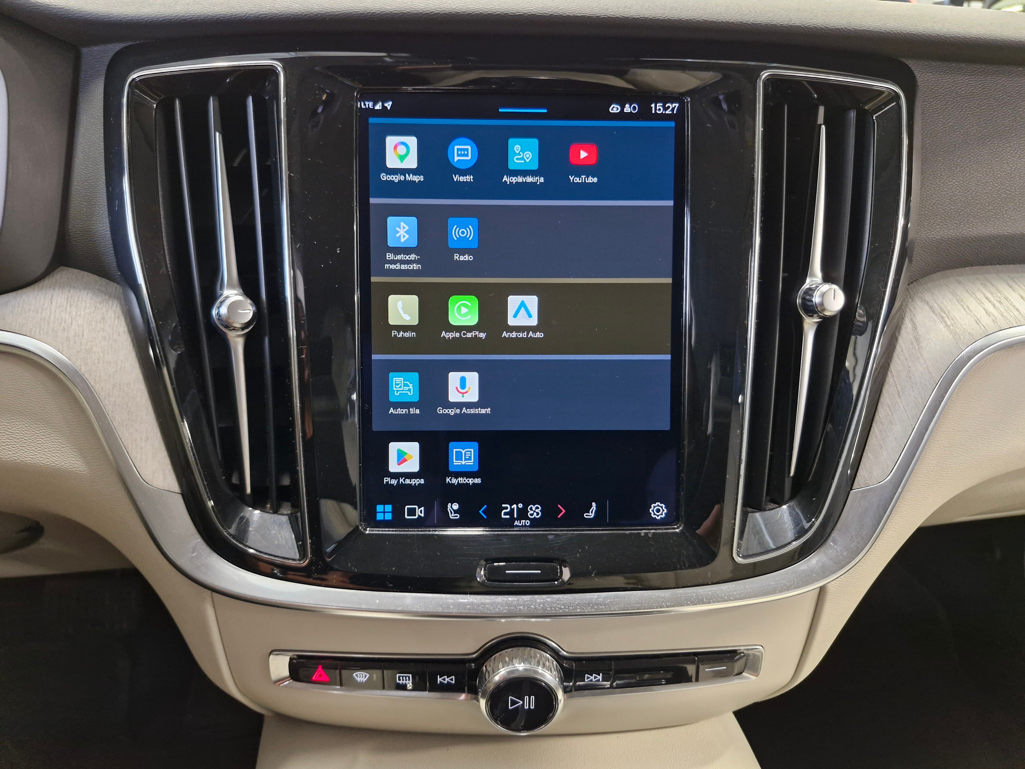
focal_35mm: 23
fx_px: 681
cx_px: 512
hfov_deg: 73.9
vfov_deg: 58.9
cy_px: 384
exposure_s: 1/33
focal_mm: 5.54
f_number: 1.8
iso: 640
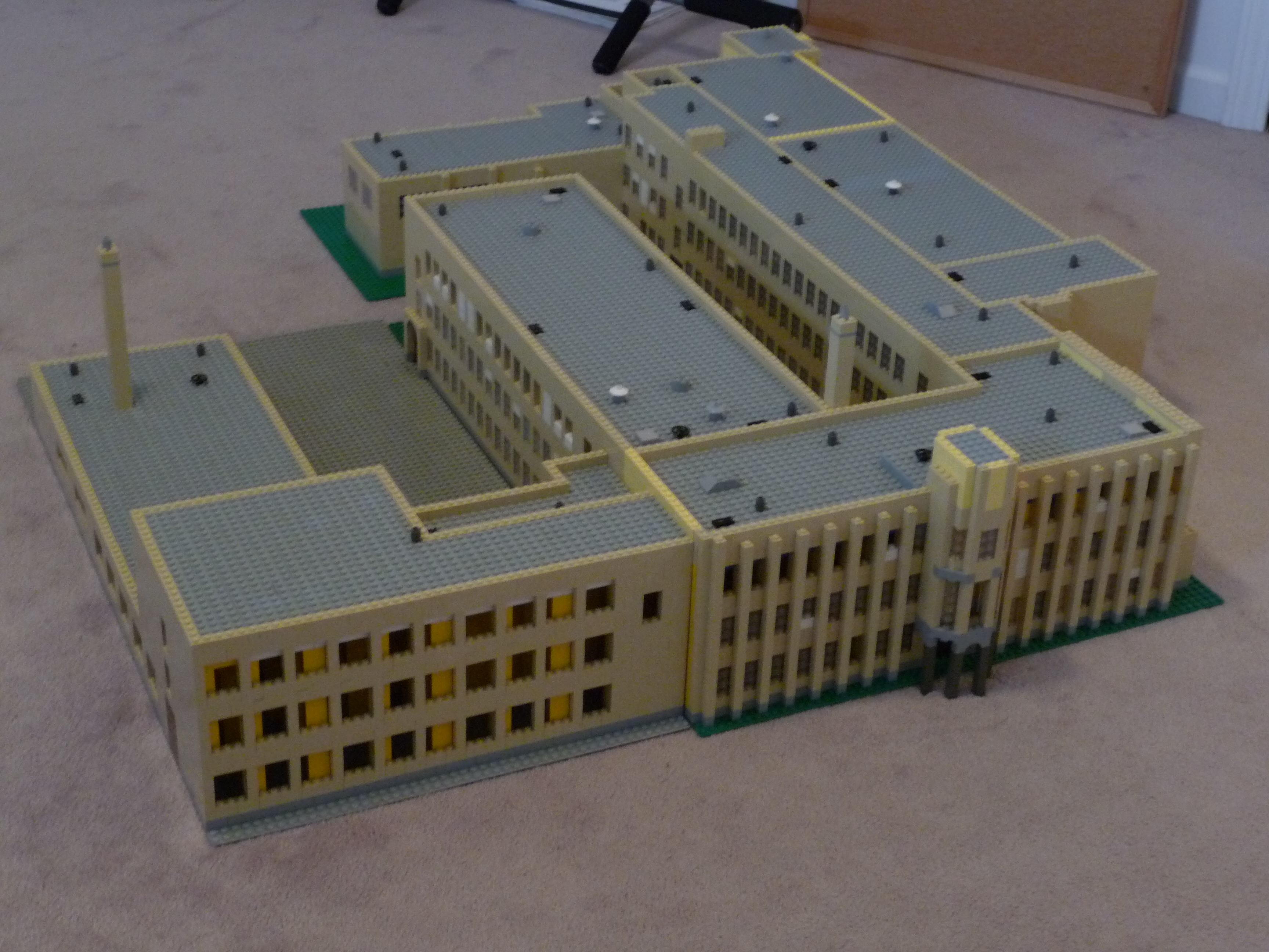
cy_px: 476
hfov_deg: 34.9
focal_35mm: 55
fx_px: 2016
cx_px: 634
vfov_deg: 26.6
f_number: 4.3
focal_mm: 9.3
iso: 400
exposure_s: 1/8
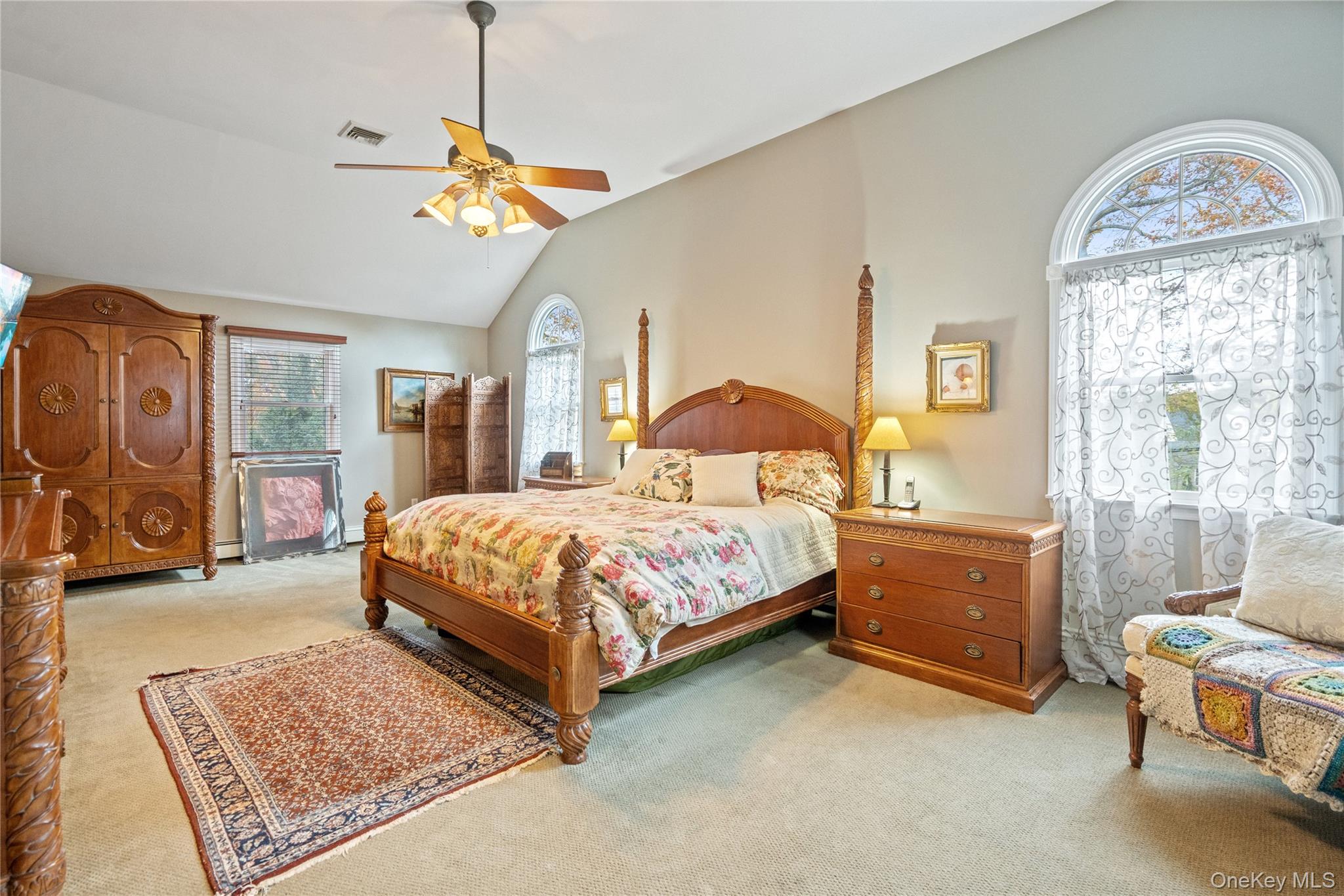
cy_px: 448
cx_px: 672
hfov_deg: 96.7
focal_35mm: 16
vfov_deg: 73.7
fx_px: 597
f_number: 5.6
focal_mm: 16
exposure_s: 1/10
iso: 1250
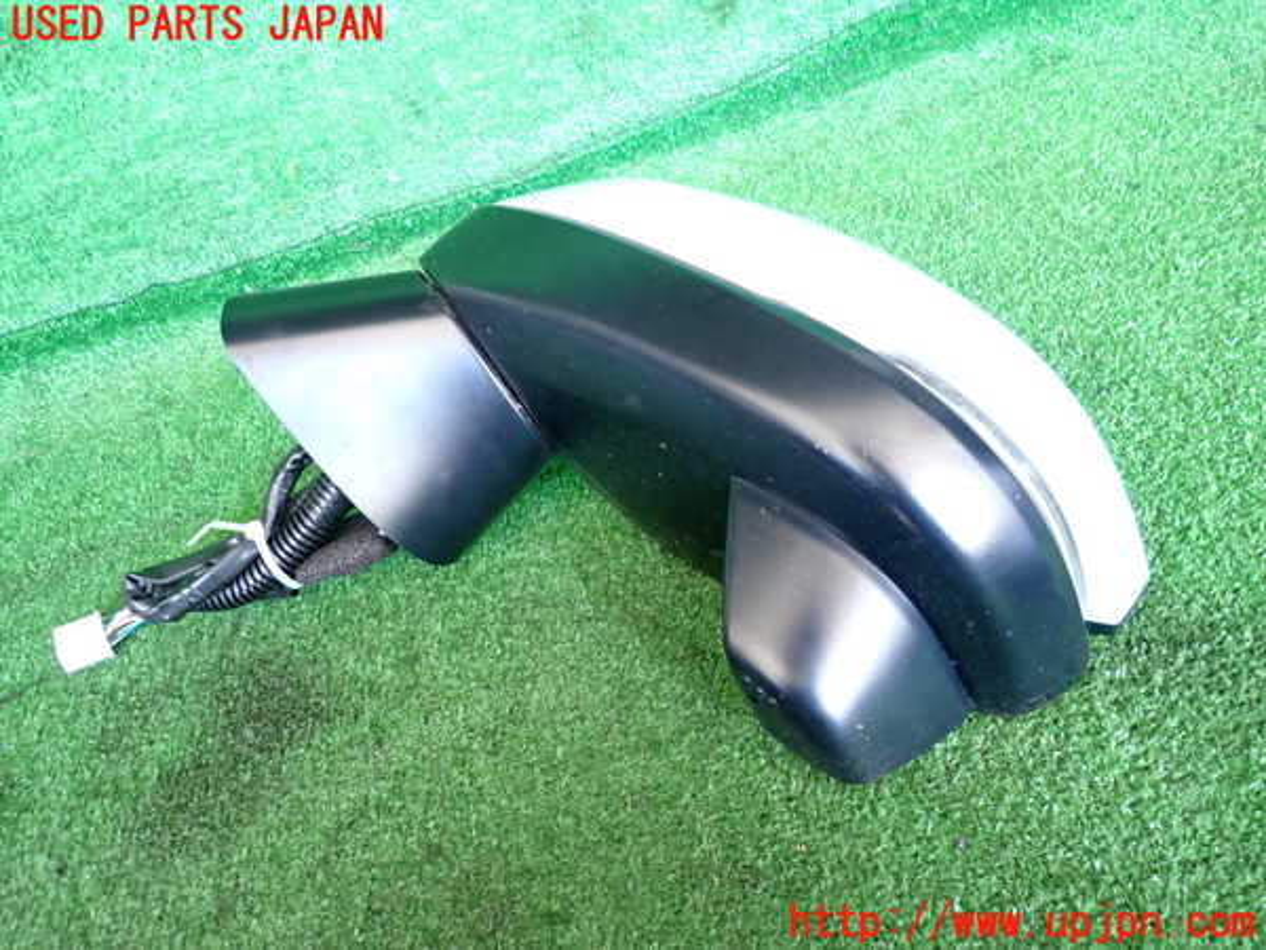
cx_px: 633
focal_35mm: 25
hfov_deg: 69.4
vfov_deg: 54.9
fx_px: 914
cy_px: 475
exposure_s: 1/30
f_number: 2
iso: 400
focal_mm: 4.5
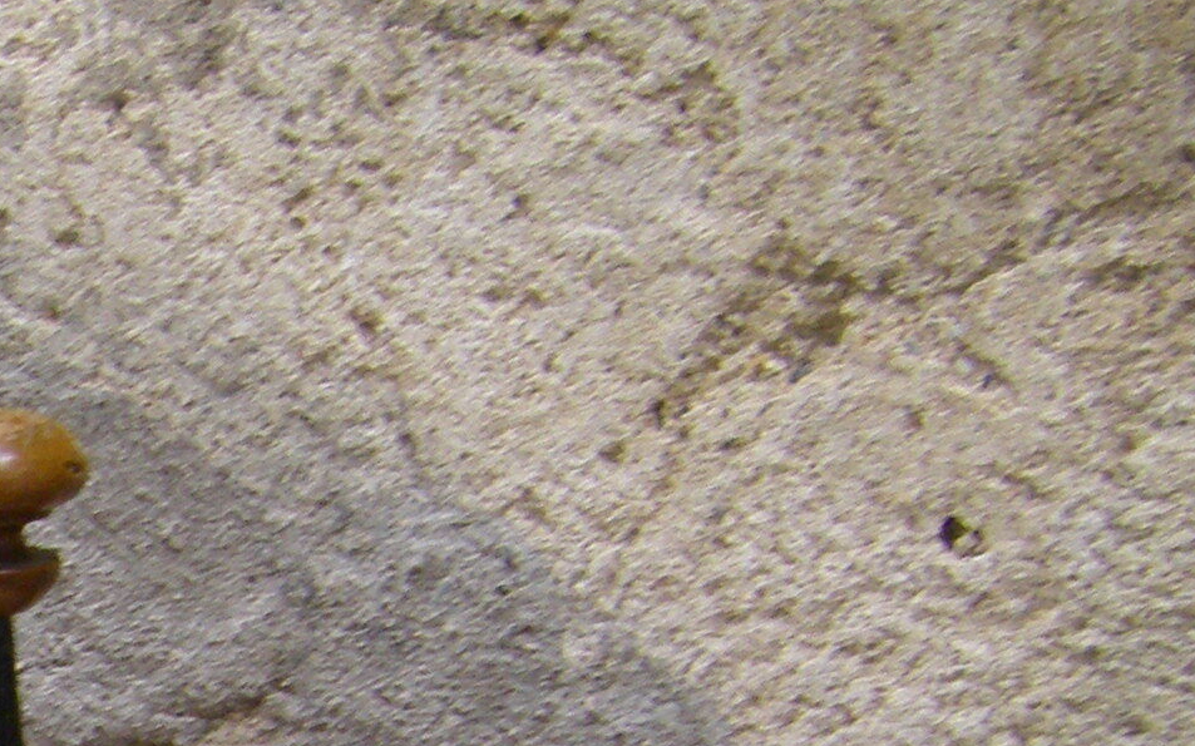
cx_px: -369
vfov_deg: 9.3
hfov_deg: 14.5
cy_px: 980
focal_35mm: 138
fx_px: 4493
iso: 160
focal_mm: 6.3
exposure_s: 1/50
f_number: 3.5
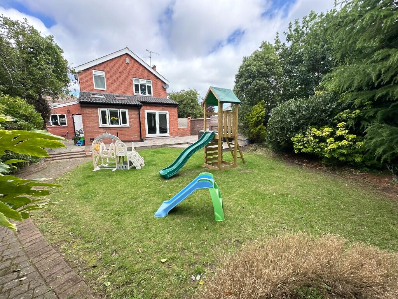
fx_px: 161
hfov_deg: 102.1
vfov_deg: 85.7
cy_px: 150
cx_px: 199
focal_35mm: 14
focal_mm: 2.22
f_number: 2.2
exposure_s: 1/407
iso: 40
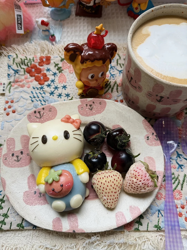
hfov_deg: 56.8
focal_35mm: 24
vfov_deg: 71.6
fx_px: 173
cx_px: 94
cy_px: 125
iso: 80
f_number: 1.78
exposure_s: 1/310
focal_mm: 6.76
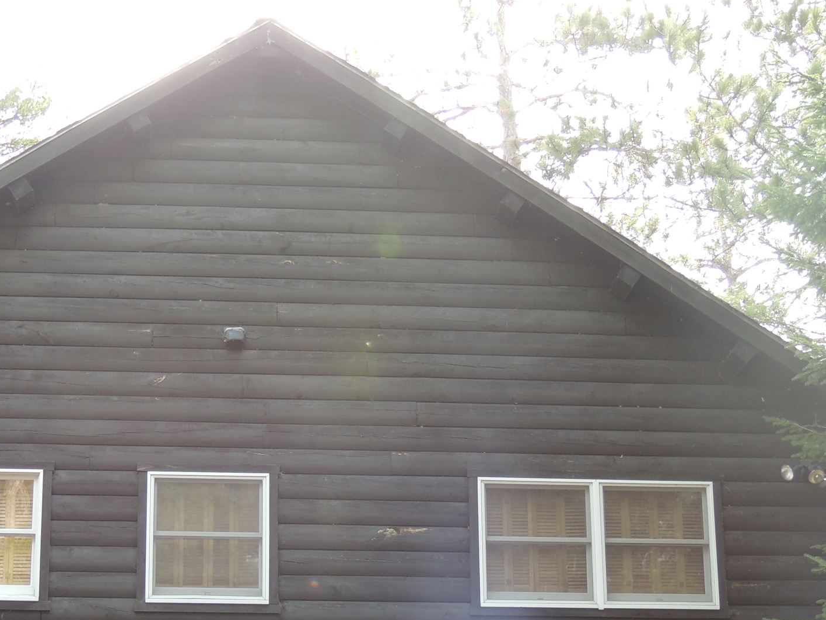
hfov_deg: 23.5
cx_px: 324
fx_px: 1981
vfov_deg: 17.7
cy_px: 461
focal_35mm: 83
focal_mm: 8.3
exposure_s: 1/50
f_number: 3.5
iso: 100
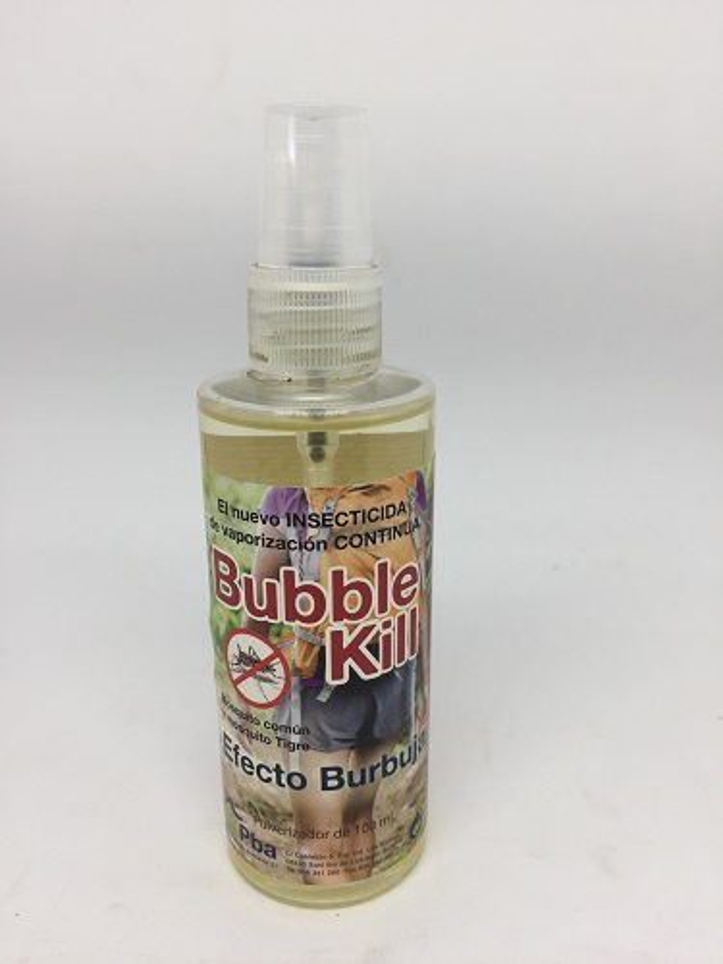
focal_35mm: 29
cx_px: 362
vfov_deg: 61.7
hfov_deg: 48.2
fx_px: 808
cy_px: 482
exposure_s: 1/100
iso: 32
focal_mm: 4.15
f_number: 2.2
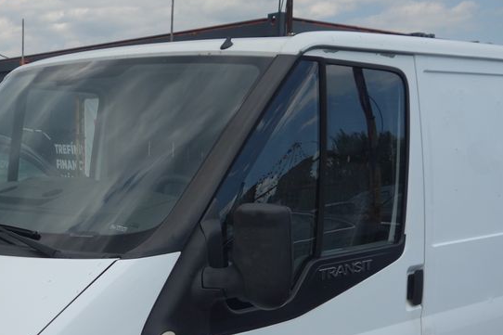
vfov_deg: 21.2
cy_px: 333
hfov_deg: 32.2
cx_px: 175
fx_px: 866
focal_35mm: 62
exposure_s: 1/1000
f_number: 4
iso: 125
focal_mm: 10.4
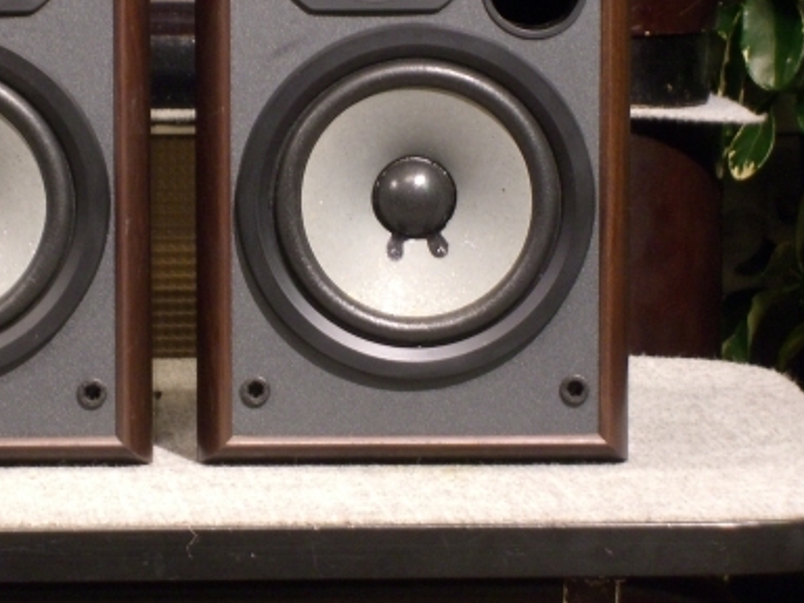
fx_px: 4413
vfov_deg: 7.8
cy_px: 115
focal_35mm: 190
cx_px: 170
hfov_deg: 10.4
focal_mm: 23.7
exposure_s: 1/6
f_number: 5.1
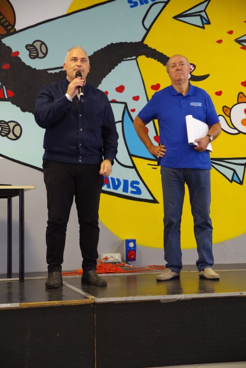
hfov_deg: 20.9
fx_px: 666
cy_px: 184
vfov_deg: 31.0
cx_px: 123
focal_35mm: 65
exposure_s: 1/80
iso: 3200
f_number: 4
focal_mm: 65
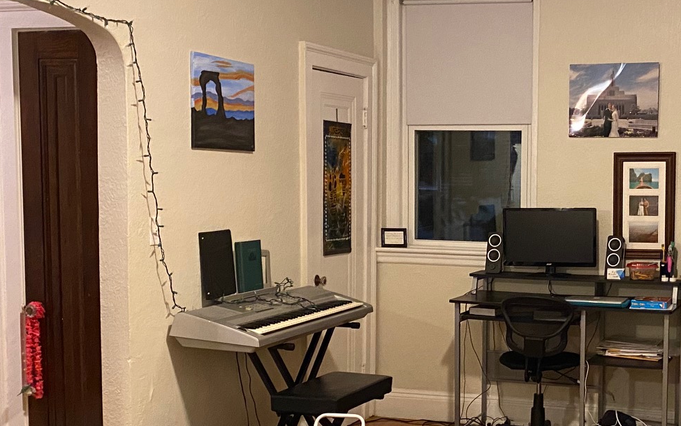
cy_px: 283
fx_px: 1058
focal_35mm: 57
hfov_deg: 34.8
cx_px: 522
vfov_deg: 22.6
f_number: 1.8
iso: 640
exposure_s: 1/40
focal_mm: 4.25
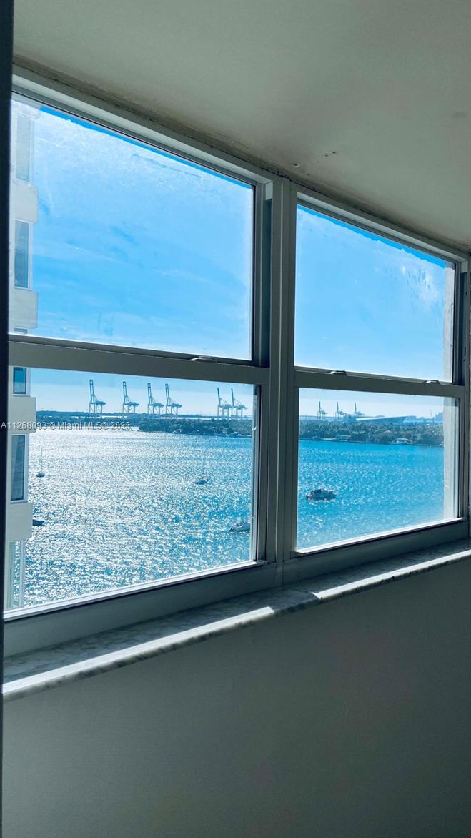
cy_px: 426
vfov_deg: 66.1
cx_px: 321
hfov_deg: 39.6
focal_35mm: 29
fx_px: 644
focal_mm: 4.25
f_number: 1.8
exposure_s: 1/2967
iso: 32
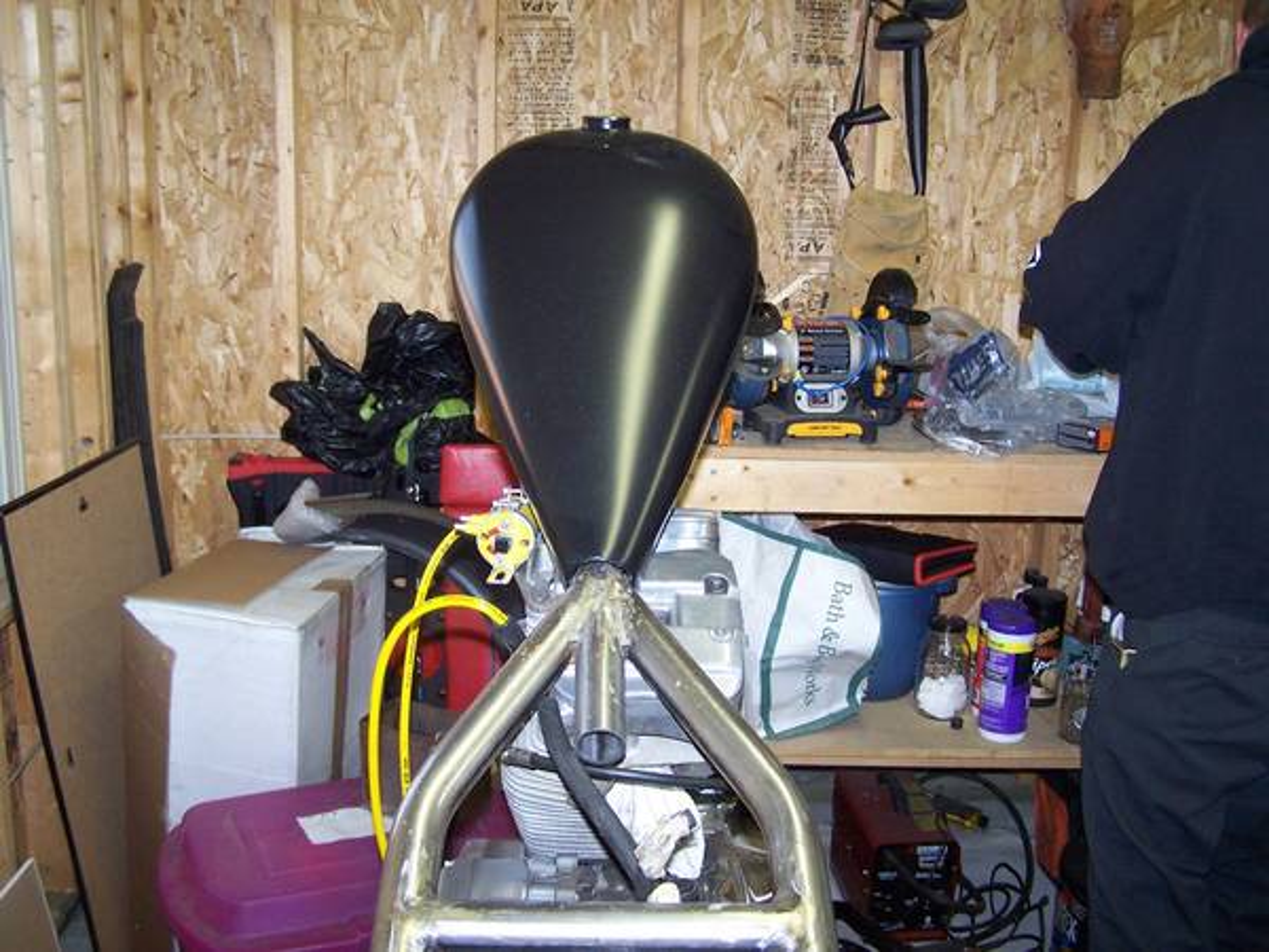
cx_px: 634
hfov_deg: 49.0
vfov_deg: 37.7
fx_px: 1393
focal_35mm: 38
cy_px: 476
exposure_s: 1/60
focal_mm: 6.3
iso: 140
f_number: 2.8
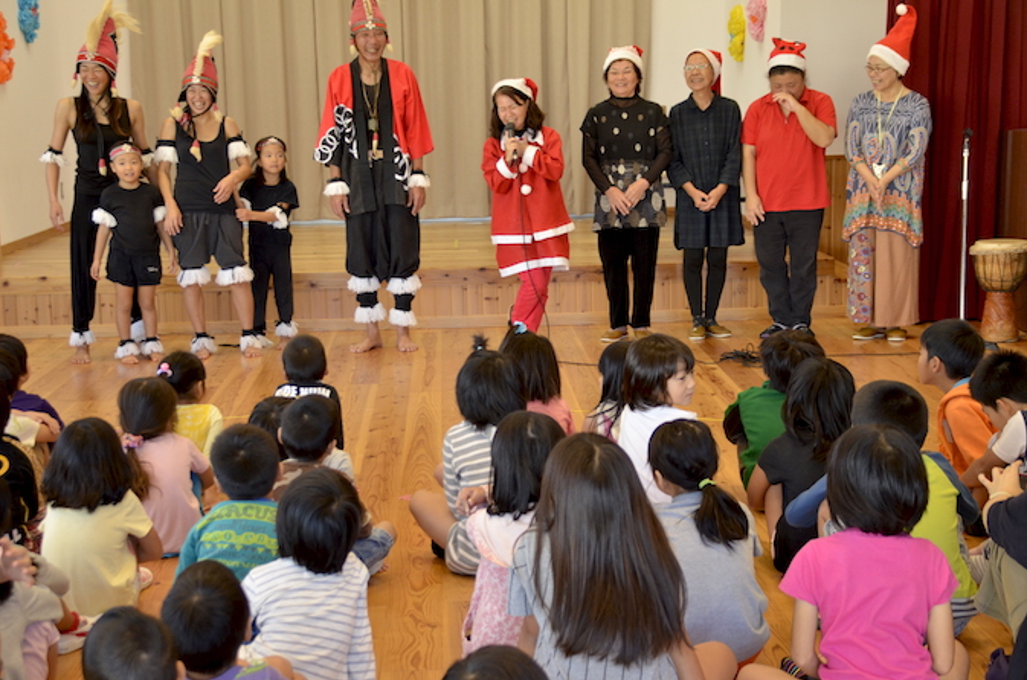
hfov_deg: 32.9
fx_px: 1737
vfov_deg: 22.2
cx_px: 481
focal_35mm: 61
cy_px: 324
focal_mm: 38
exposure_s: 1/200
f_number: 5
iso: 800
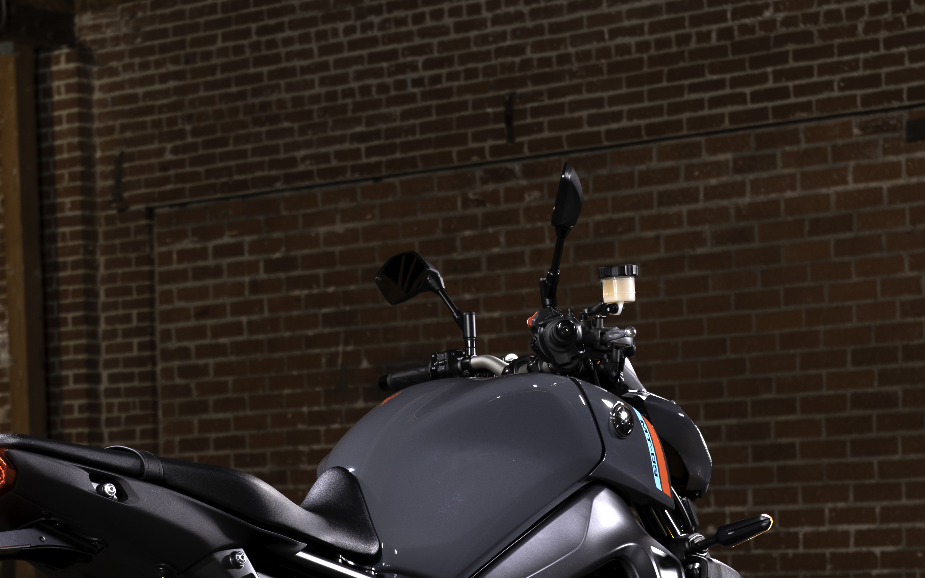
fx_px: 2697
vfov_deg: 12.1
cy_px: 600
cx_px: 431
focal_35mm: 107
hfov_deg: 19.5
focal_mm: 49
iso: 50
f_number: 5.6
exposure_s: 1/1.67
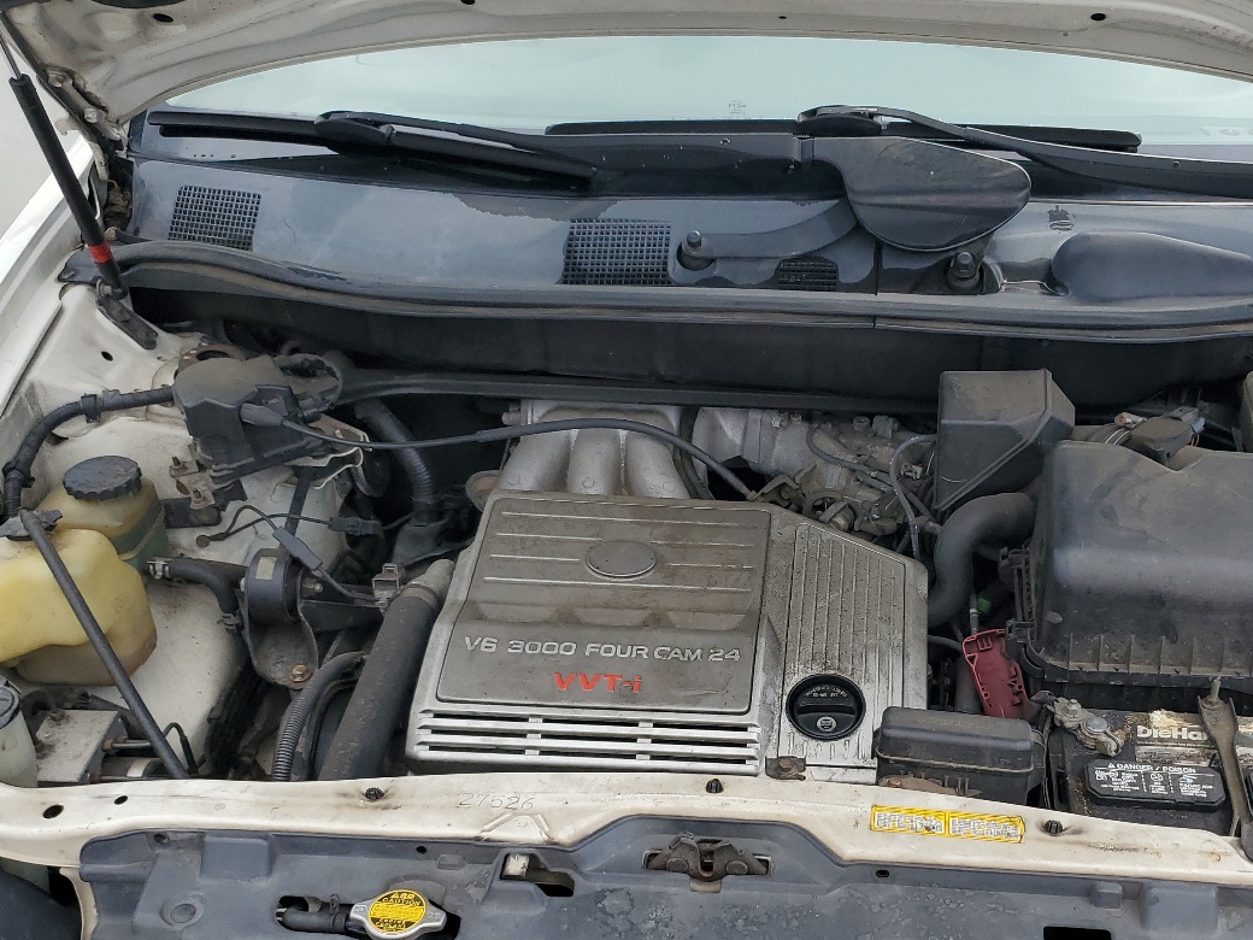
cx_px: 773
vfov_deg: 35.5
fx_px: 1448
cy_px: 651
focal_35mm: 40
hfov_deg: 46.4
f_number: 1.5
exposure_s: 1/833
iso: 50
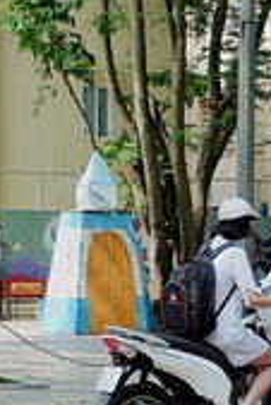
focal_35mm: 154
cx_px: 389
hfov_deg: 8.7
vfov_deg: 13.2
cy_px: 397
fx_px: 1735
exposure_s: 1/420
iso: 200
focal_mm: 26.9
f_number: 4.5
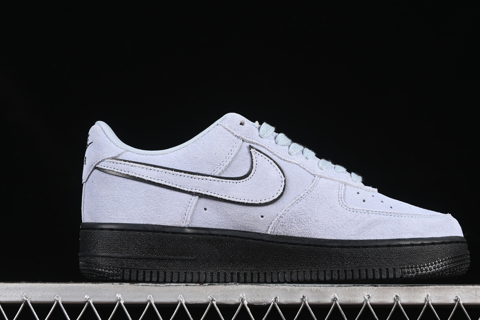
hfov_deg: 23.4
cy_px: 167
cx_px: 269
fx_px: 1160
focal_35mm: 87
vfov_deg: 15.7
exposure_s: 1/80
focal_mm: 50
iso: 160
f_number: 7.1
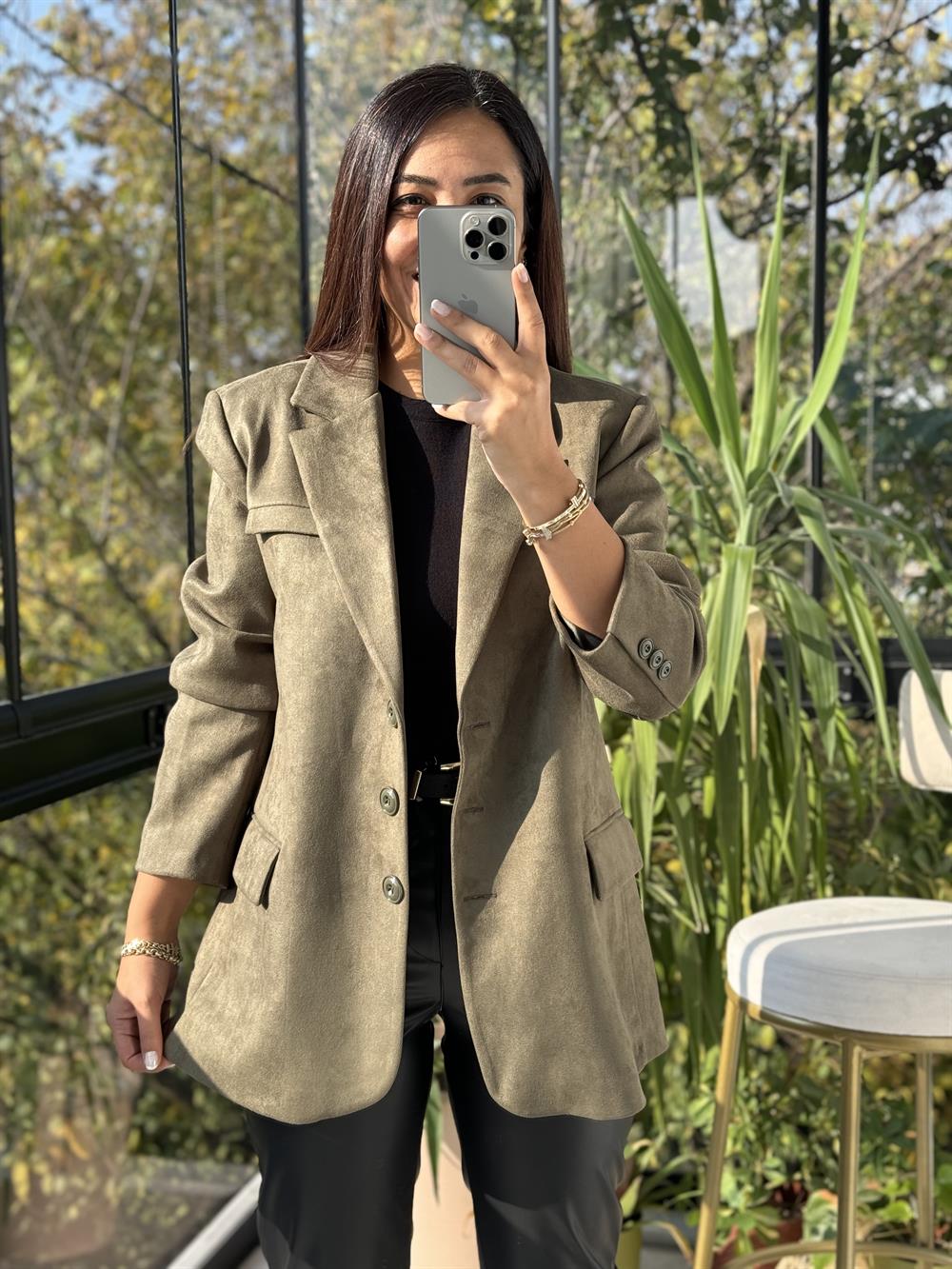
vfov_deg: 39.7
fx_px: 1760
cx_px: 476
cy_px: 634
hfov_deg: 30.3
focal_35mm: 48
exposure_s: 1/407
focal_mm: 6.76
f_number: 1.78
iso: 64
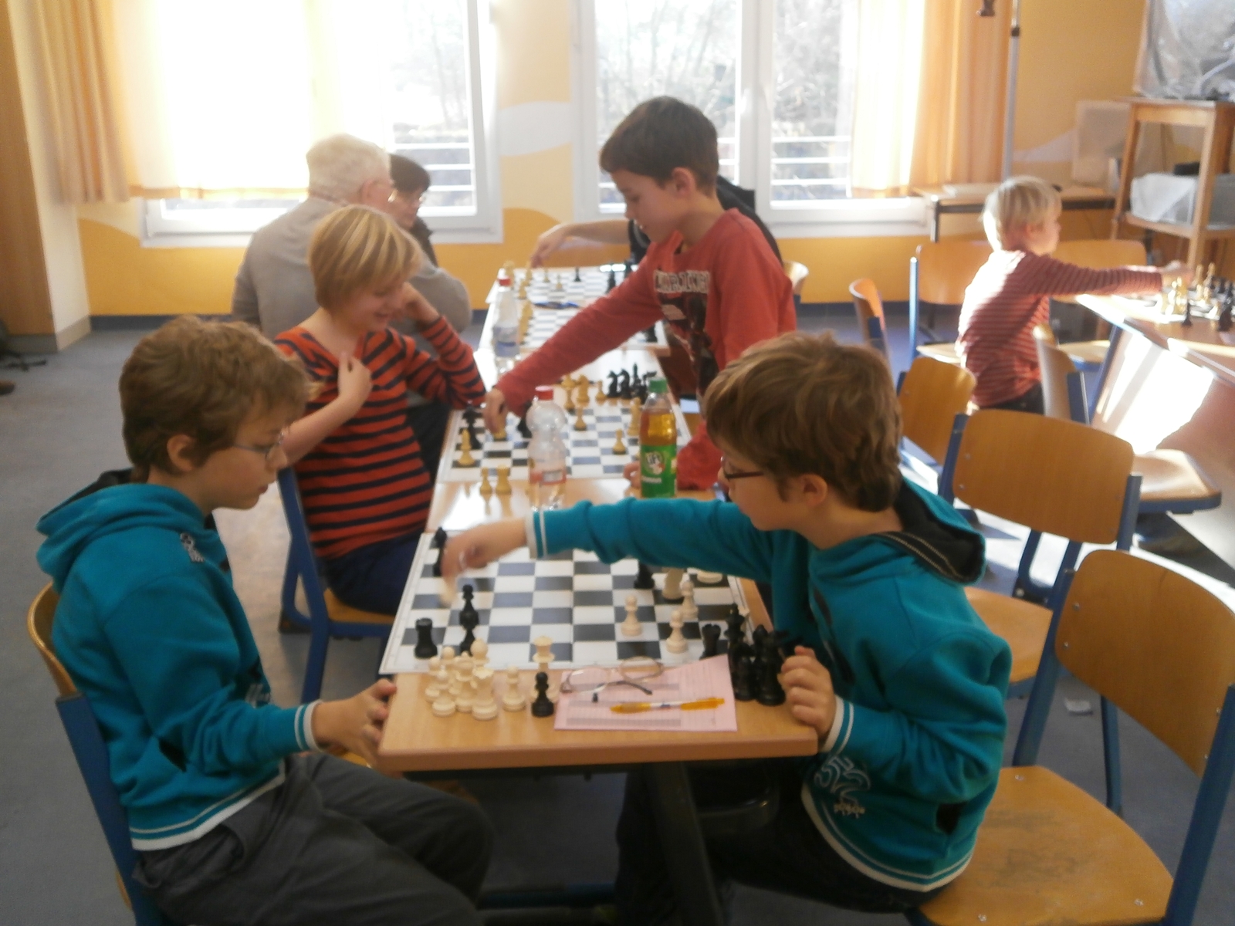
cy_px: 463
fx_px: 1284
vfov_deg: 39.7
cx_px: 618
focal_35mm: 36
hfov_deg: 51.4
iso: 160
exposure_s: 1/40
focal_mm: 6.4
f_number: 3.1
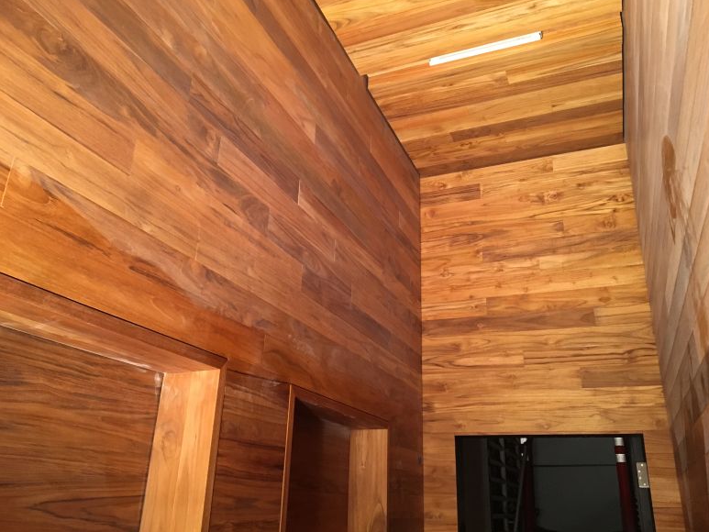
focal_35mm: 30
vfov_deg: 46.8
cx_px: 366
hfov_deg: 59.9
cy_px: 258
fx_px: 615
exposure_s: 1/30
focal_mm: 4.15
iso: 160
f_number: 2.2
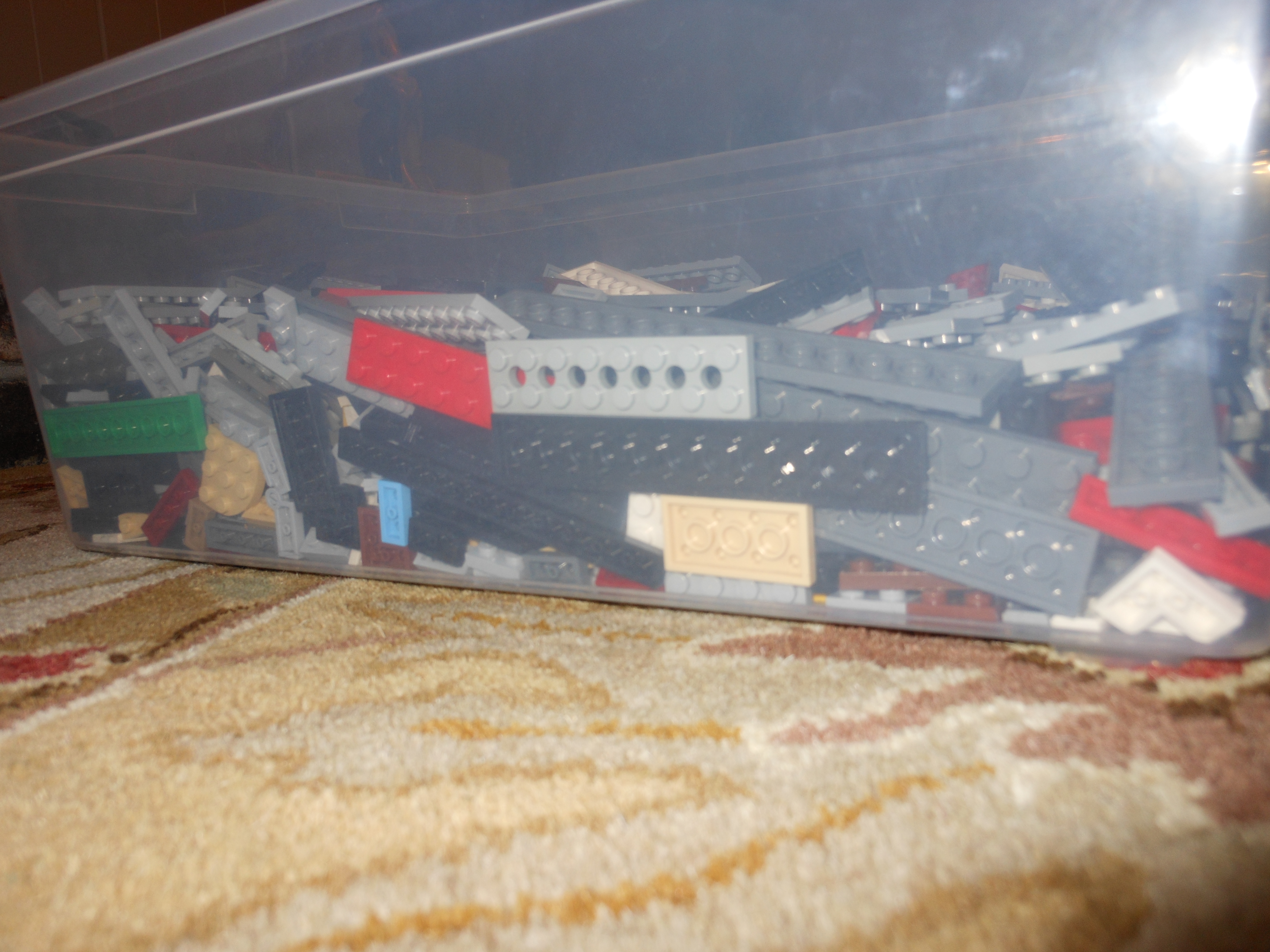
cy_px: 476
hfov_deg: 63.4
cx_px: 635
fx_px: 1027
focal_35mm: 28
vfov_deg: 49.7
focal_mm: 5
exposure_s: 1/25
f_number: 3.7
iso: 80
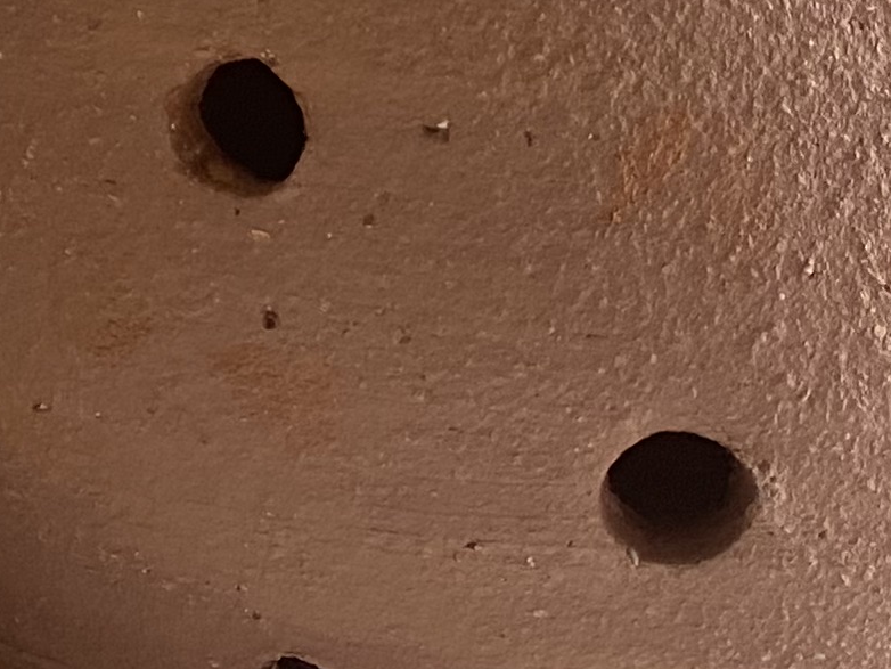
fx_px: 3450
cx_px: -542
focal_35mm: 134
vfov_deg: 10.6
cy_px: -387
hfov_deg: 13.6
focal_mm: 4.25
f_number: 1.8
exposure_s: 1/60
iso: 160
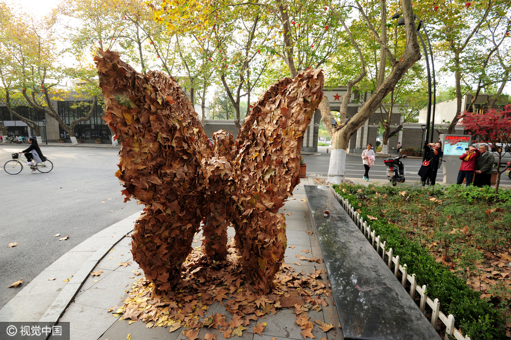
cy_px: 170
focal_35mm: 16
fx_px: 227
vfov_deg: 73.7
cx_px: 256
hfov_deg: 96.8
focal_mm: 16
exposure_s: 1/125
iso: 640
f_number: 5.6
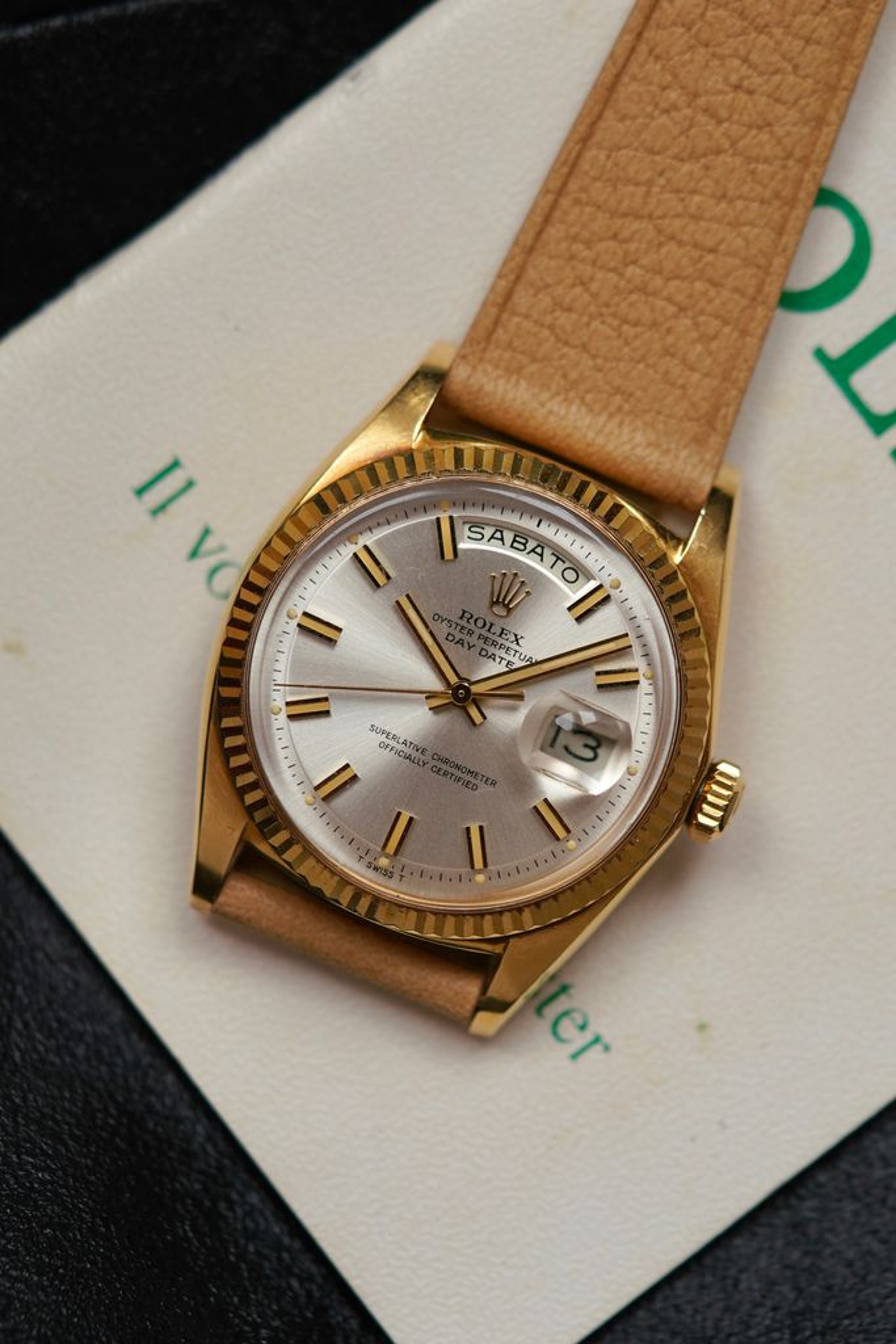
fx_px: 3359
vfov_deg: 22.6
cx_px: 448
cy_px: 672
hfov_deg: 15.2
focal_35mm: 90
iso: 160
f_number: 3.2
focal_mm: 90
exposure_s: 1/200
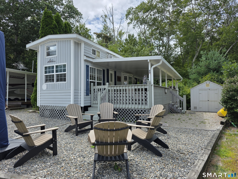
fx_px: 158
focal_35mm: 23
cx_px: 119
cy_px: 90
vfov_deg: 58.9
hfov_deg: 73.9
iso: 80
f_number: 1.7
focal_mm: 6.3
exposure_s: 1/6355
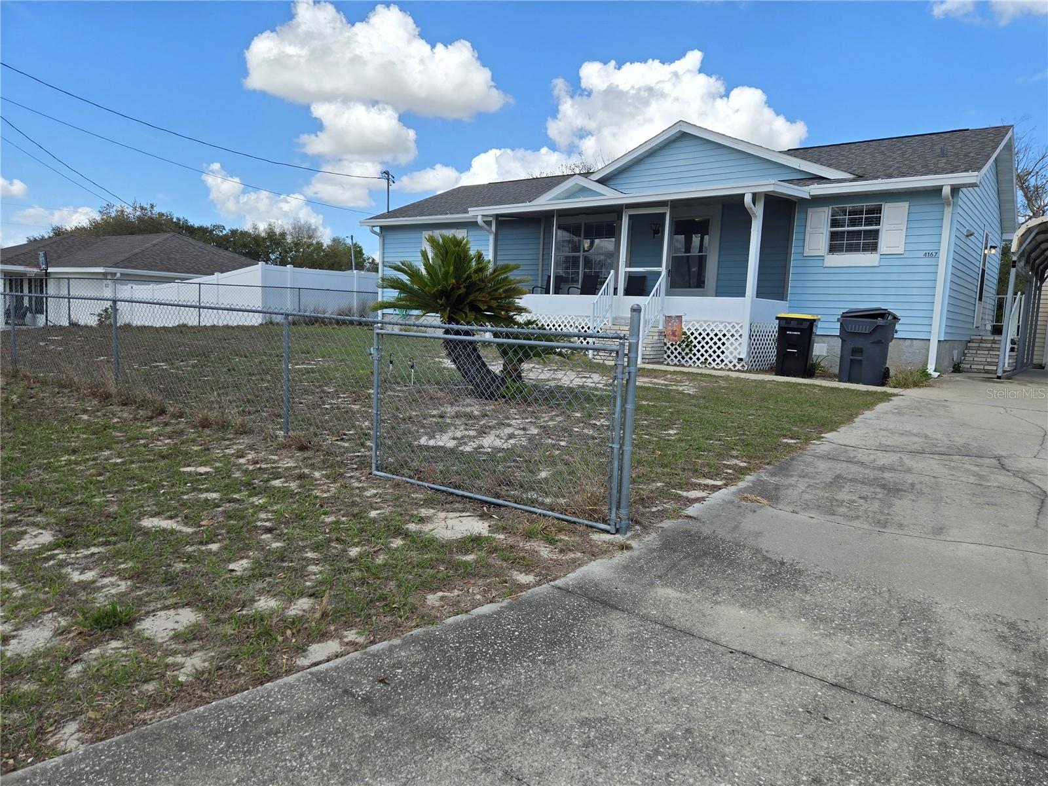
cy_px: 393
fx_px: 696
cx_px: 524
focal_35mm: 23
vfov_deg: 58.9
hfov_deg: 73.9
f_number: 1.8
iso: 25
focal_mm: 5.4
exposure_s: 1/1567
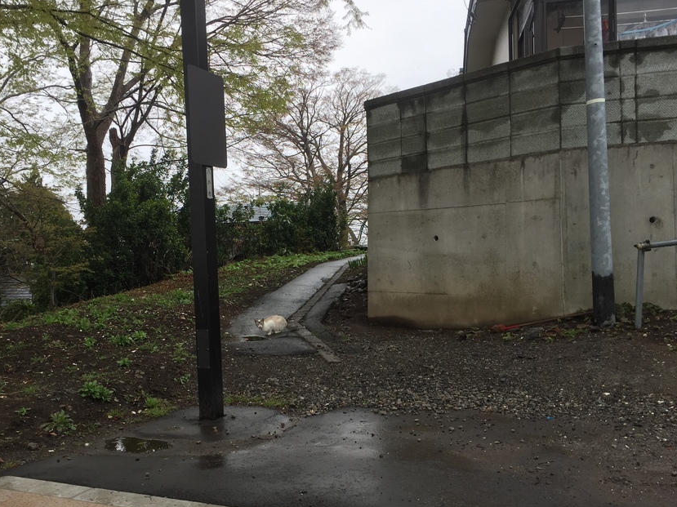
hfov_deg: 52.5
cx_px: 301
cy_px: 286
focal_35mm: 35
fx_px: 684
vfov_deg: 40.6
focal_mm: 4.15
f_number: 2.2
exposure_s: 1/332
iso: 32
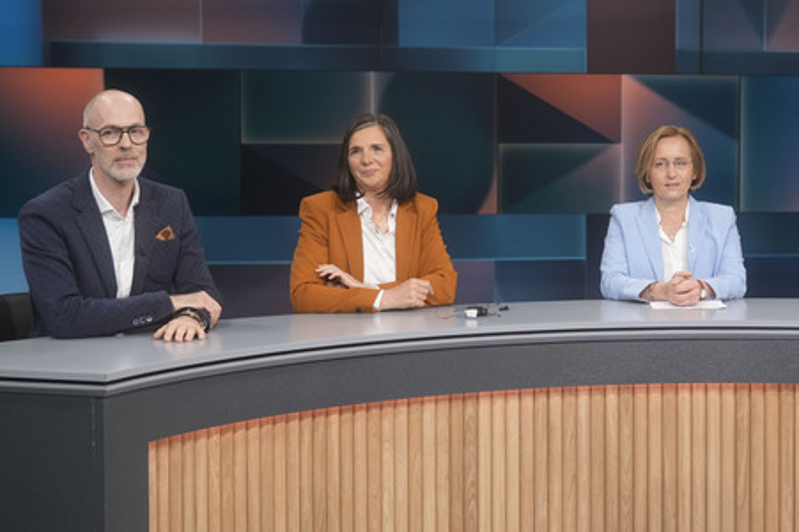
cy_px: 266
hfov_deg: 43.6
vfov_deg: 29.8
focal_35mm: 45
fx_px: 998
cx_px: 400
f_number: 2.2
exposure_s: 1/250
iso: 640
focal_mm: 30
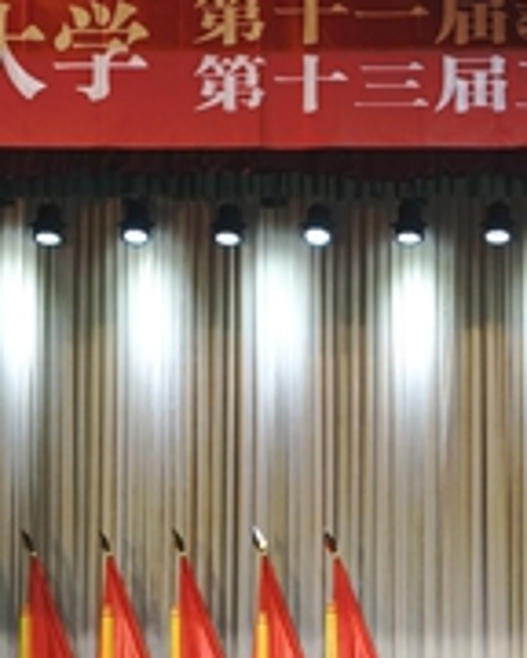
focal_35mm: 117
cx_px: 560
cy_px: 638
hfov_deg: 13.0
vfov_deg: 16.1
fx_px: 2281
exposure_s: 1/100
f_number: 8
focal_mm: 35
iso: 3200
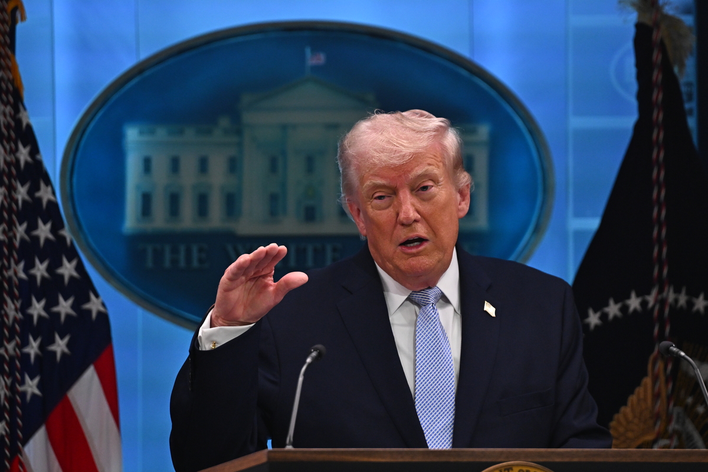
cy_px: 236
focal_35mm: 300
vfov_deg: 4.6
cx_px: 354
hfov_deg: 6.9
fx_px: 5897
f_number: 2.8
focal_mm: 200
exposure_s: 1/400
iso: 1600
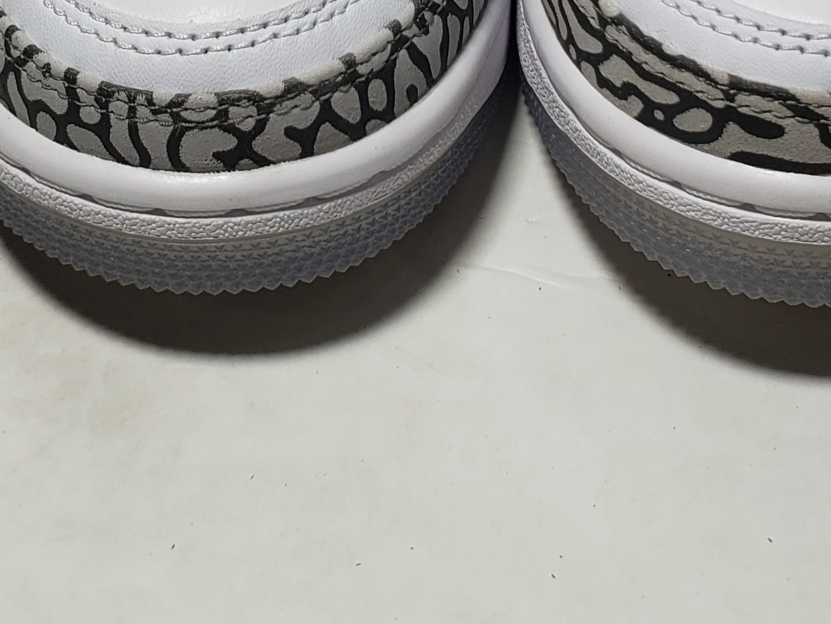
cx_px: 401
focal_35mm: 84
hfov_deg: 23.3
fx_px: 2017
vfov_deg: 16.0
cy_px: -321
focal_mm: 4.3
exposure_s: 1/243
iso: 50
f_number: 2.4
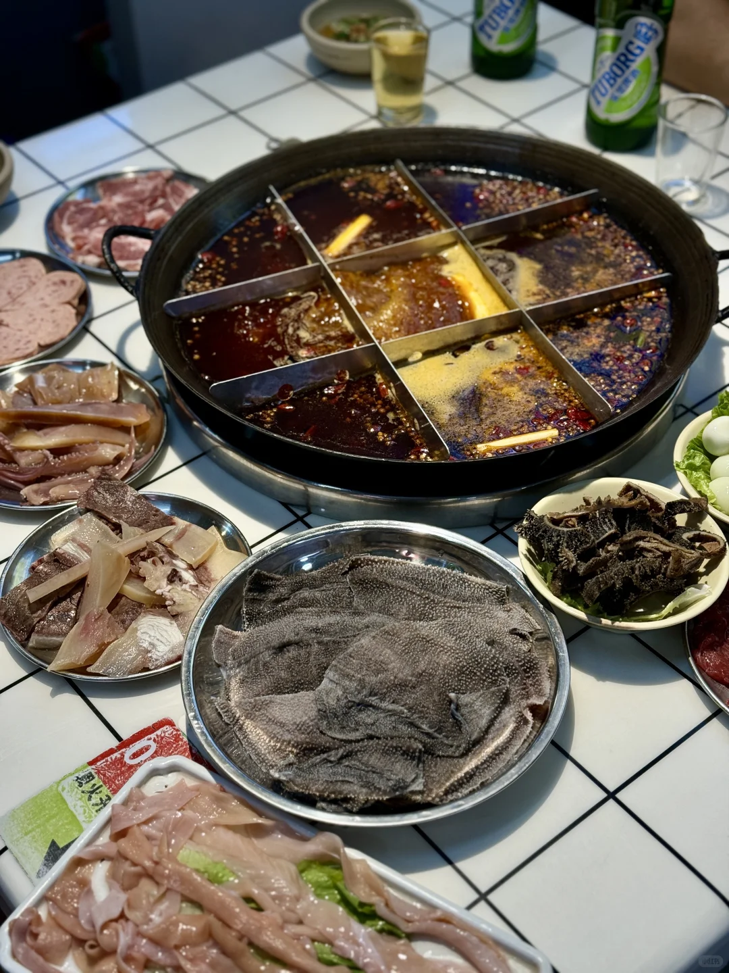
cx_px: 364
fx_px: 1348
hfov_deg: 30.3
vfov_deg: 39.7
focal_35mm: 48
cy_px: 486
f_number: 1.78
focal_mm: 6.86
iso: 100
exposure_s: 1/104
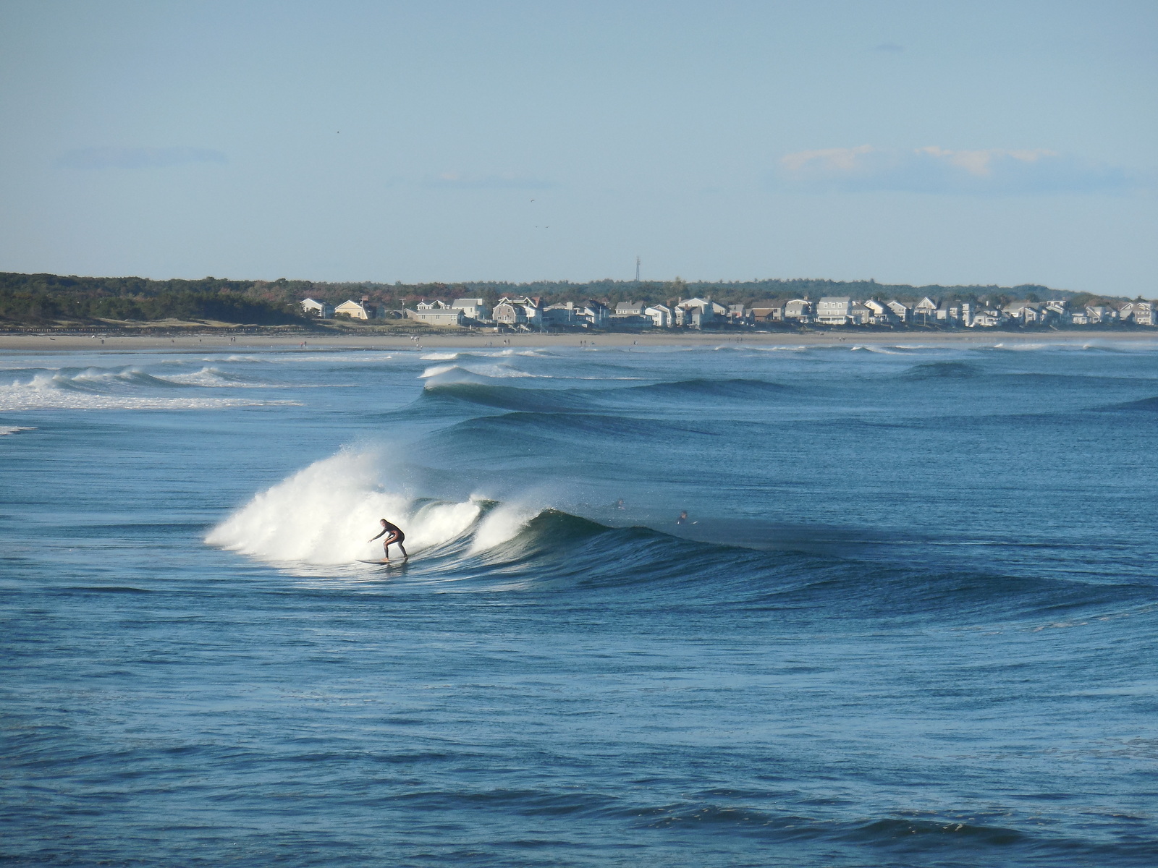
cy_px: 434
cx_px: 579
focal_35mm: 257
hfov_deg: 7.7
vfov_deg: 5.8
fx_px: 8597
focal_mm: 45.9
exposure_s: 1/500
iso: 125
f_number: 6.1
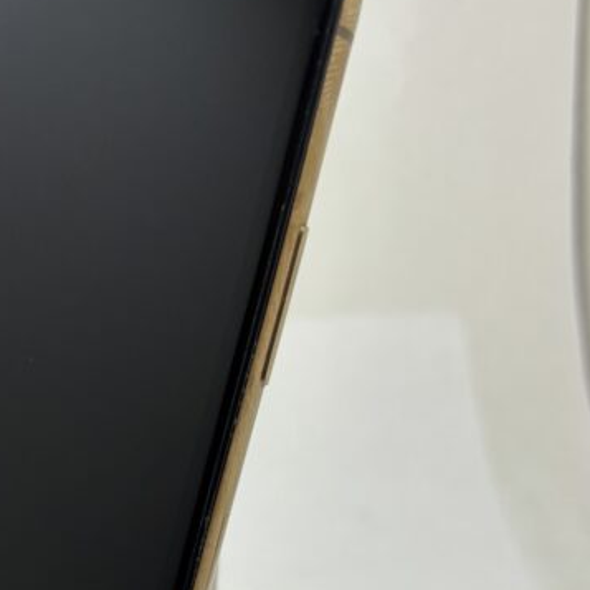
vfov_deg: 27.5
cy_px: 535
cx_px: 31
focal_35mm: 60
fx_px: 1157
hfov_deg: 27.3
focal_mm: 5.96
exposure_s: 1/100
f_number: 1.6
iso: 50
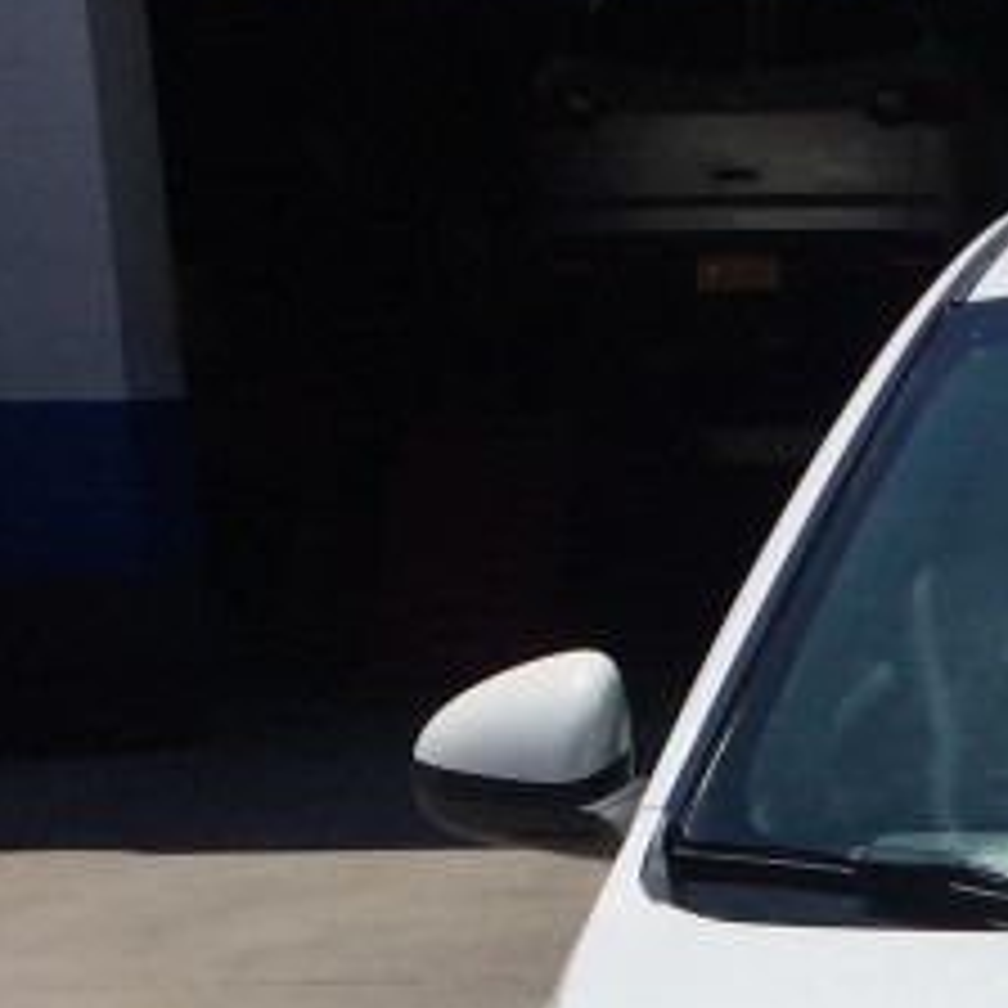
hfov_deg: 14.2
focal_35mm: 117
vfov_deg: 14.1
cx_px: 1346
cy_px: 1454
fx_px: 3855
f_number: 2.2
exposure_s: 1/6623
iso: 32
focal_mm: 4.15
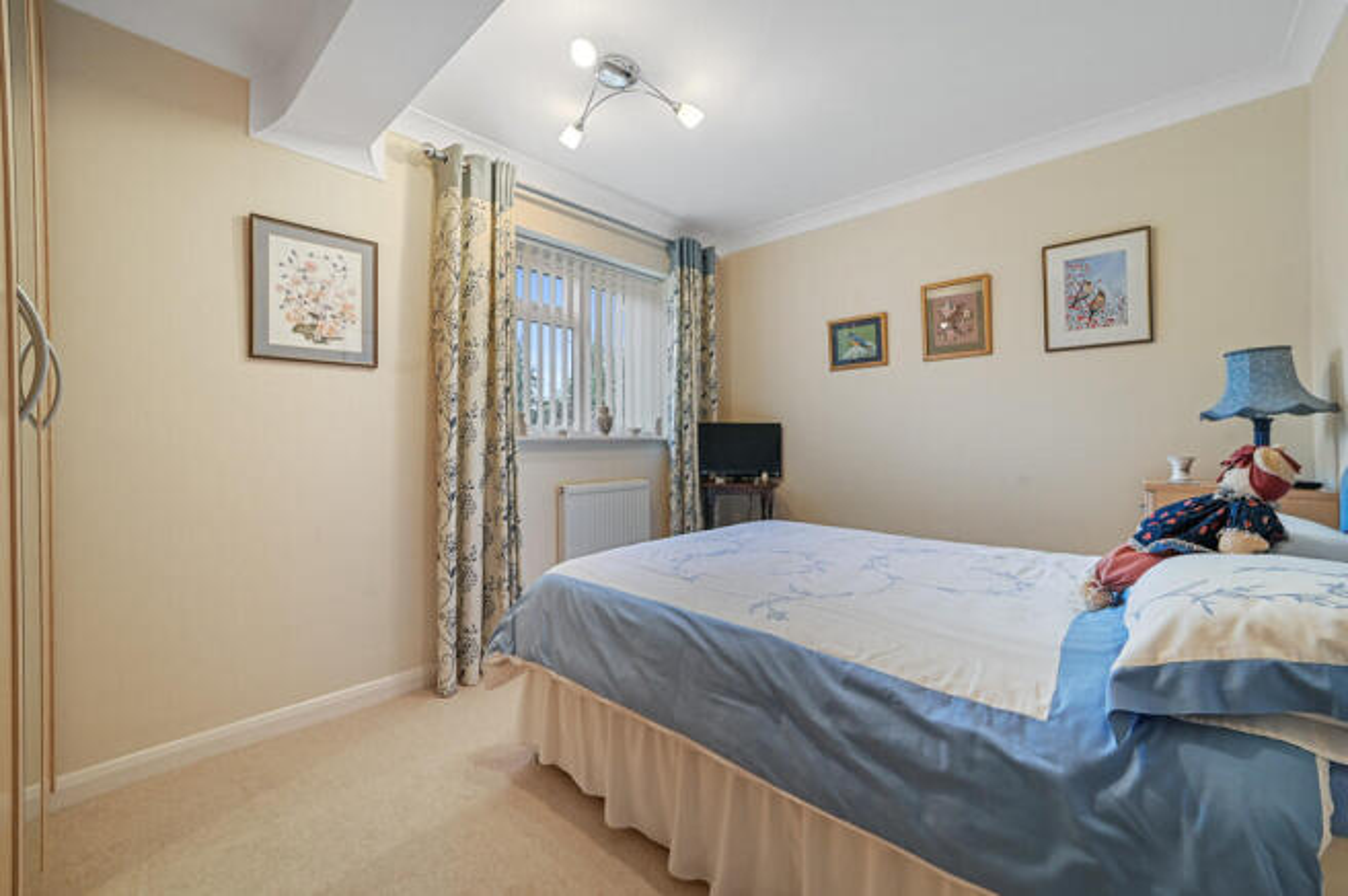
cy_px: 448
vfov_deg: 81.1
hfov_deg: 104.3
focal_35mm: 14
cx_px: 674
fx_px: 524
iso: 400
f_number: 8
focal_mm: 14
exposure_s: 1
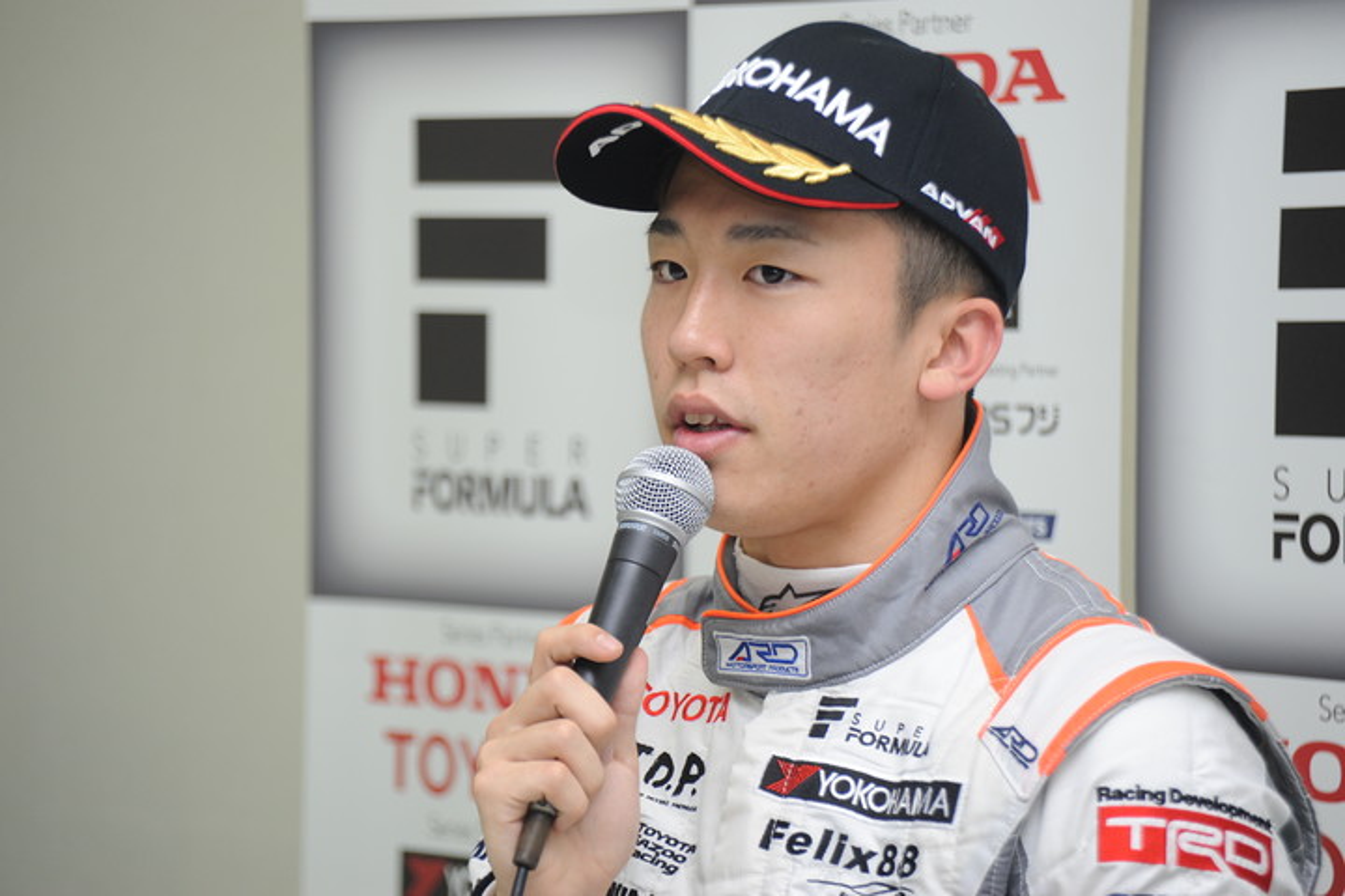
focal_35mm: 200
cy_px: 448
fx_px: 7472
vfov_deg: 6.9
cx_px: 672
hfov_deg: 10.3
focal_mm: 200
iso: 800
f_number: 5.6
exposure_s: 1/125
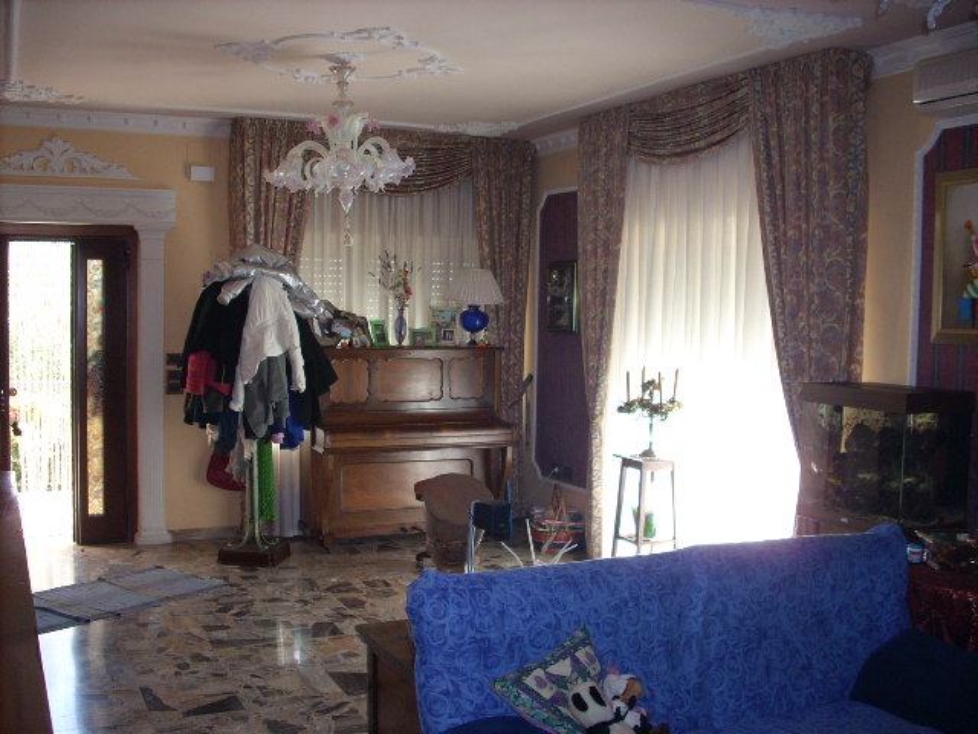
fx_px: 1045
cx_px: 489
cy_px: 367
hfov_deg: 50.1
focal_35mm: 37
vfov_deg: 38.7
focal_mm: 6.2
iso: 100
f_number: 2.8
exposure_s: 1/30
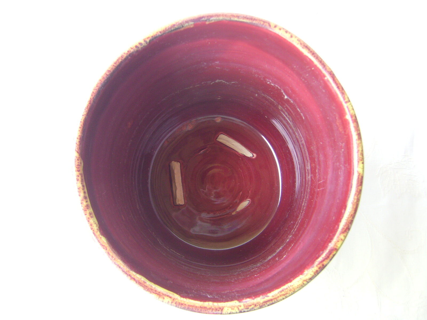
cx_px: 214
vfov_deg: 40.7
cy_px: 160
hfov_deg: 52.6
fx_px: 432
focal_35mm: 35
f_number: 2.8
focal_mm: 5.8
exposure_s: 1/15
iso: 125
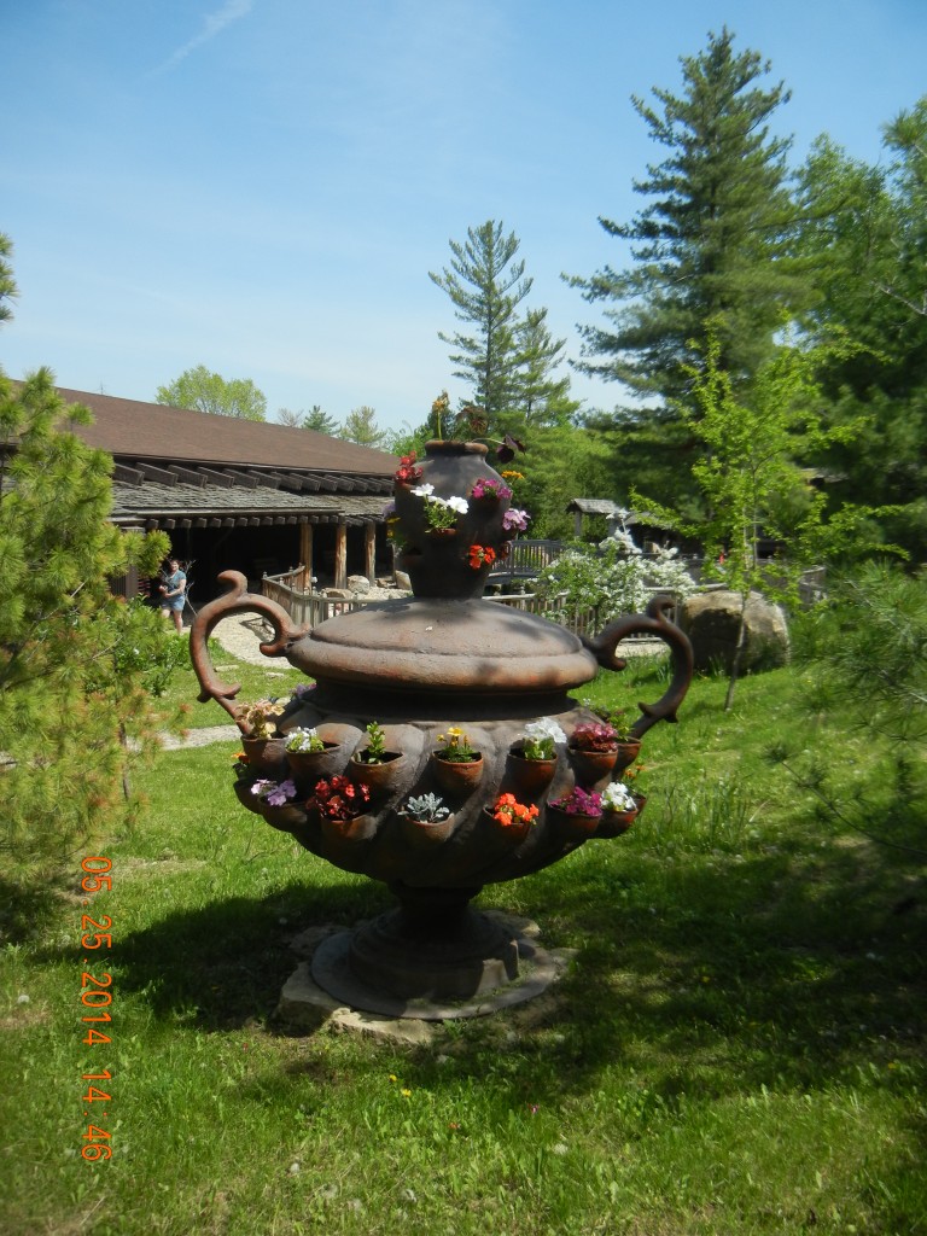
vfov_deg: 60.0
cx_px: 464
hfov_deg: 46.8
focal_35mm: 30
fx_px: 1071
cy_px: 618
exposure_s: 1/322
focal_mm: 5.4
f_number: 7
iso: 160
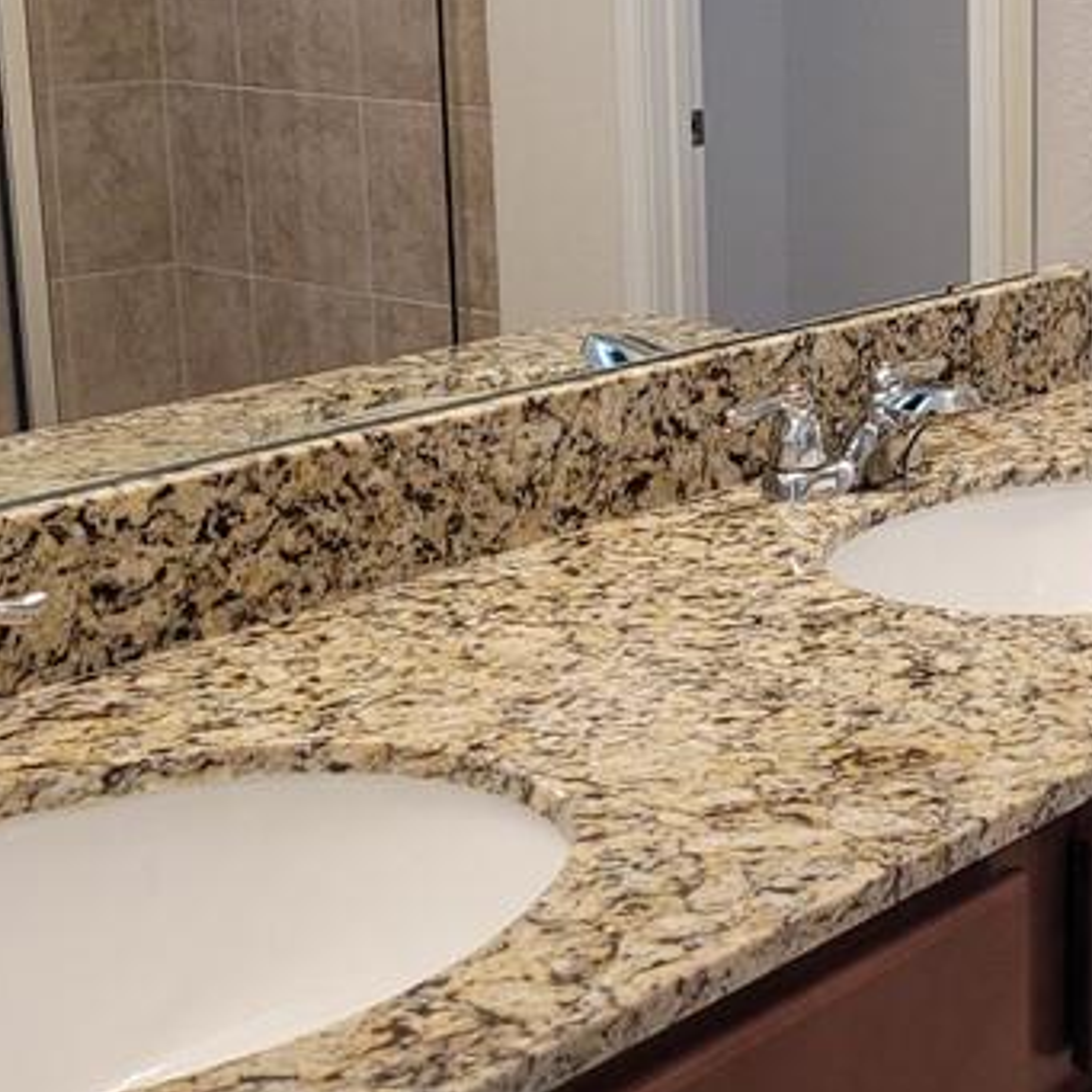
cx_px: 1114
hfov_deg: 23.8
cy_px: 282
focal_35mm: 69
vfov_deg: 24.7
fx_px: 2463
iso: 200
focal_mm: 5.4
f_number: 1.8
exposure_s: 1/120
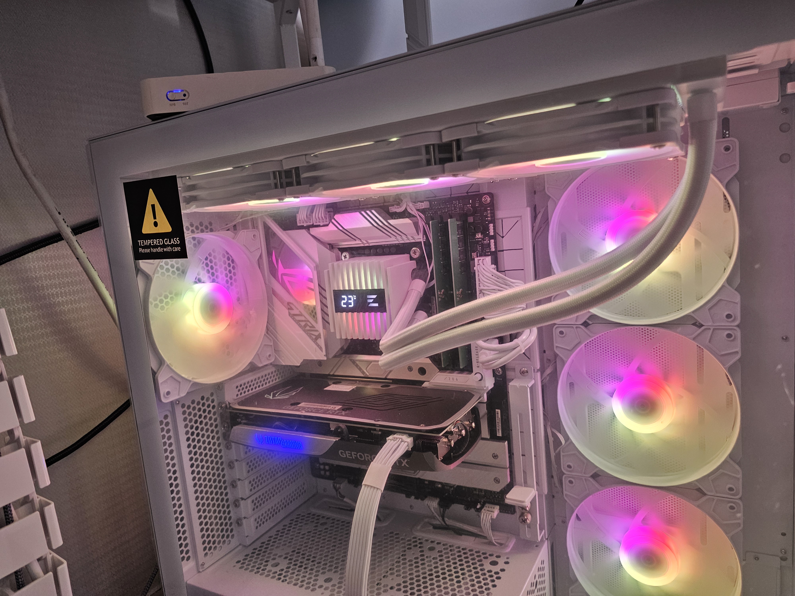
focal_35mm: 23
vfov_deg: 58.9
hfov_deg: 73.9
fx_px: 528
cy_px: 298
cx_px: 398
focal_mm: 6.3
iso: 250
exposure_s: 1/120
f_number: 1.7
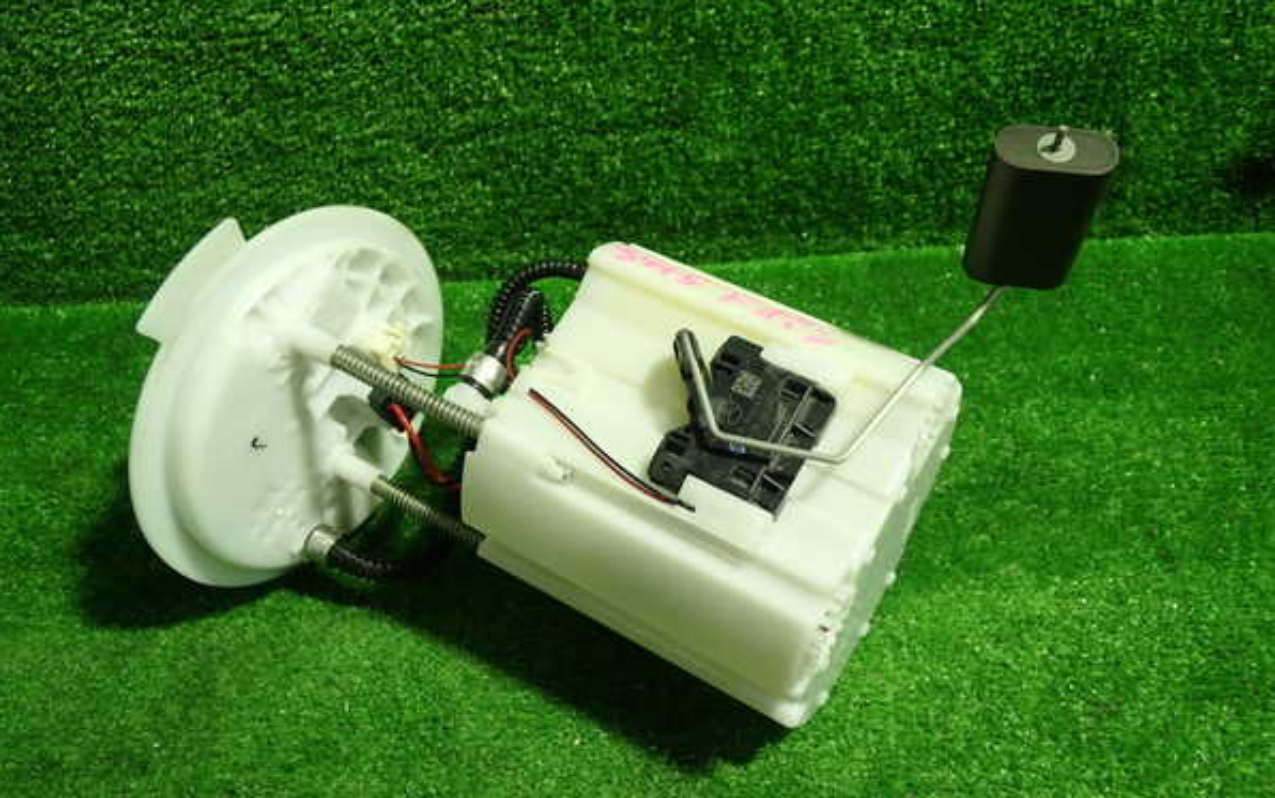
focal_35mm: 32
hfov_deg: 59.6
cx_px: 635
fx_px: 1112
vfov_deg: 39.5
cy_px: 406
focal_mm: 5.4
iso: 200
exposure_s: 1/30
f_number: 2.3
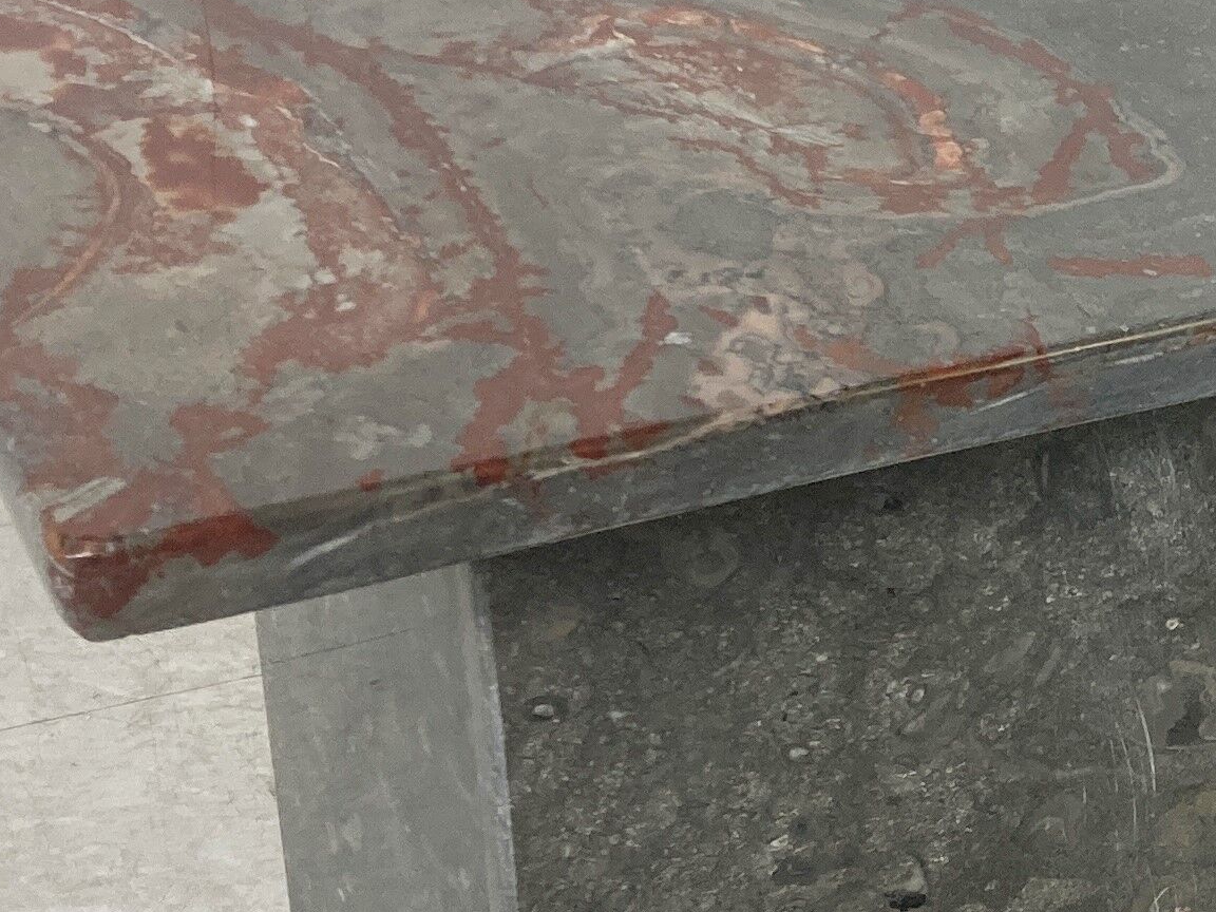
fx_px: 3443
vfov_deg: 15.1
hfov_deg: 18.9
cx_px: 1469
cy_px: 551
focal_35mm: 98
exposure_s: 1/100
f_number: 1.8
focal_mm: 3.99
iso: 64
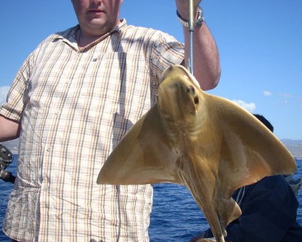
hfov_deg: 37.3
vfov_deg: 30.2
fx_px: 447
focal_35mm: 50
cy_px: 94
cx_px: 173
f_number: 5.6
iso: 64
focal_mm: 6.2
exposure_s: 1/285
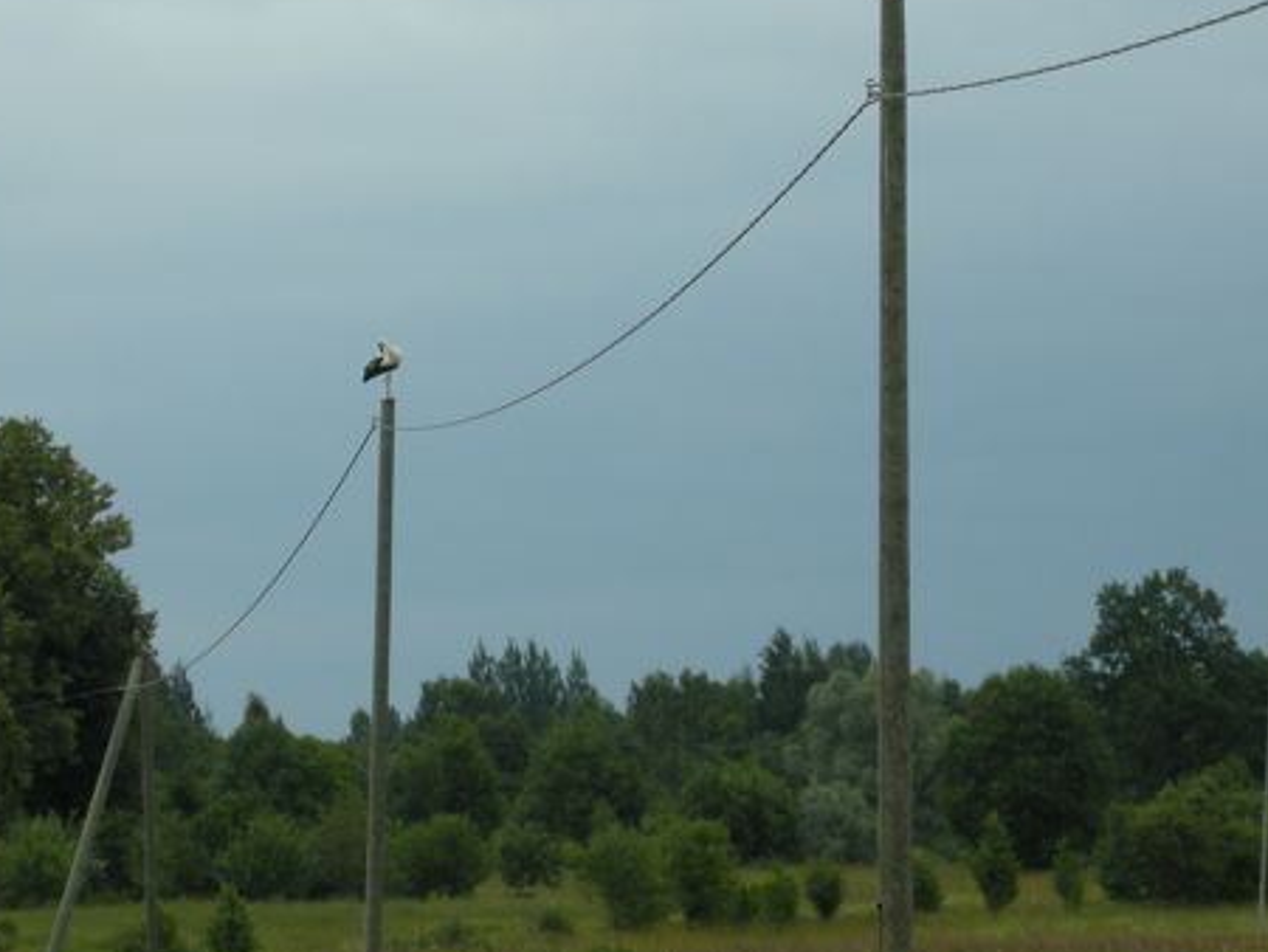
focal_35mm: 205
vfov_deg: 7.3
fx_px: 7513
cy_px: 345
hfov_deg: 9.6
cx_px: 611
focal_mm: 26.3
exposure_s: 1/220
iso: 64
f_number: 5.8
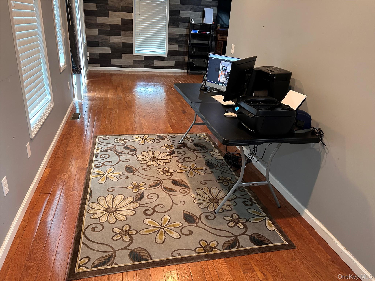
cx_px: 188
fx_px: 282
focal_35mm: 26
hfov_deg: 67.3
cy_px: 140
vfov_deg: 53.1
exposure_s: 1/60
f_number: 1.5
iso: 250
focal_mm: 5.7
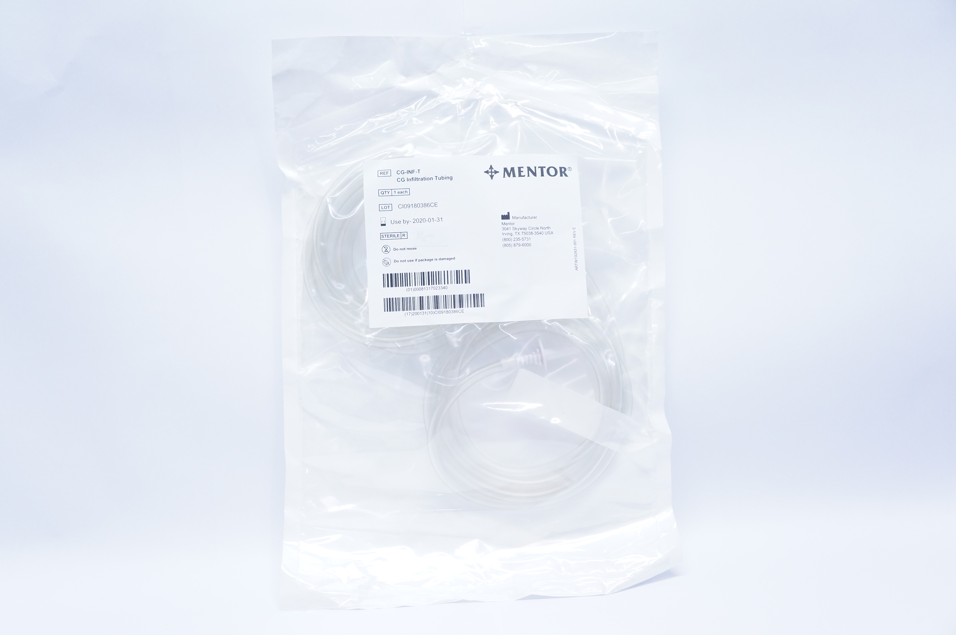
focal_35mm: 32
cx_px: 478
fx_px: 836
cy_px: 318
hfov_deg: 59.5
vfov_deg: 41.6
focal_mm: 21
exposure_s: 1/160
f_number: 4.5
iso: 1600
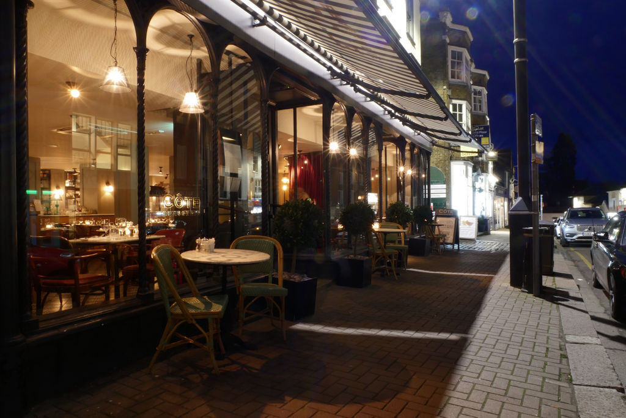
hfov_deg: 73.7
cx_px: 313
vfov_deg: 53.1
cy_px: 209
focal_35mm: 24
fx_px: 417
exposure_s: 15
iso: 800
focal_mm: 12
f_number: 22
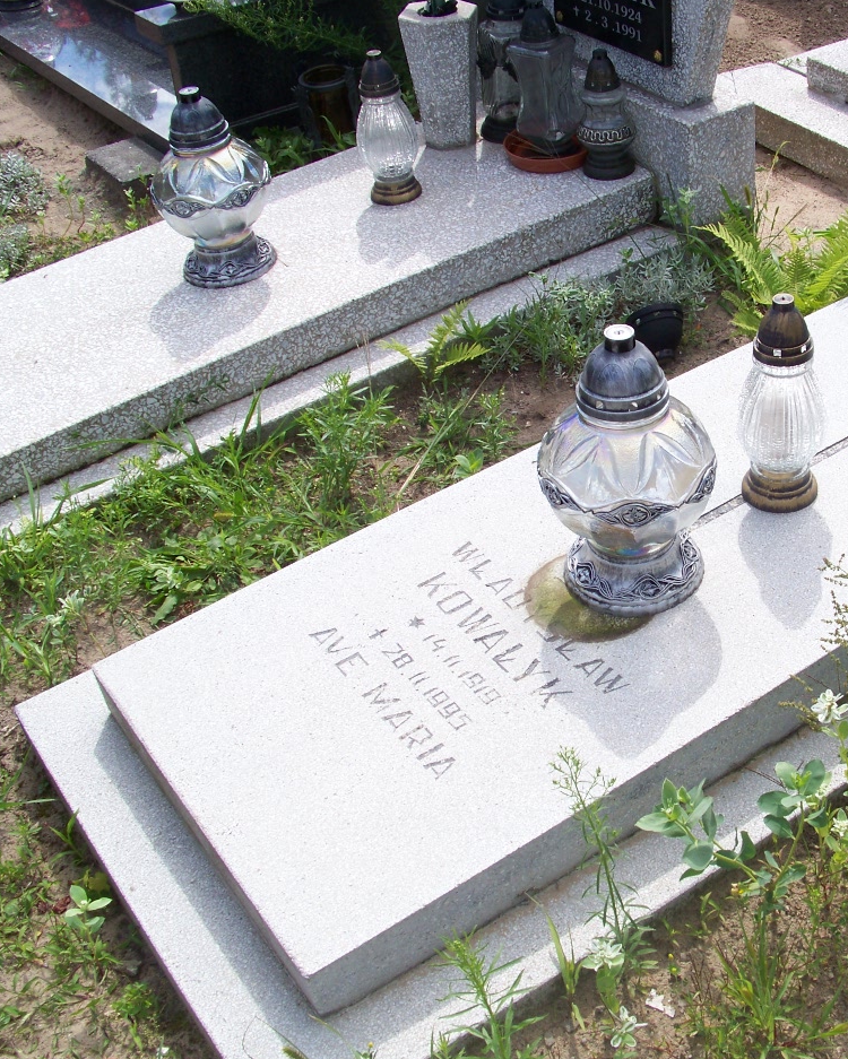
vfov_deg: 42.0
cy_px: 533
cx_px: 612
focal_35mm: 44
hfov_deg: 33.6
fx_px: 1380
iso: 64
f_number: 5.6
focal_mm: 5.85
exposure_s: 1/200
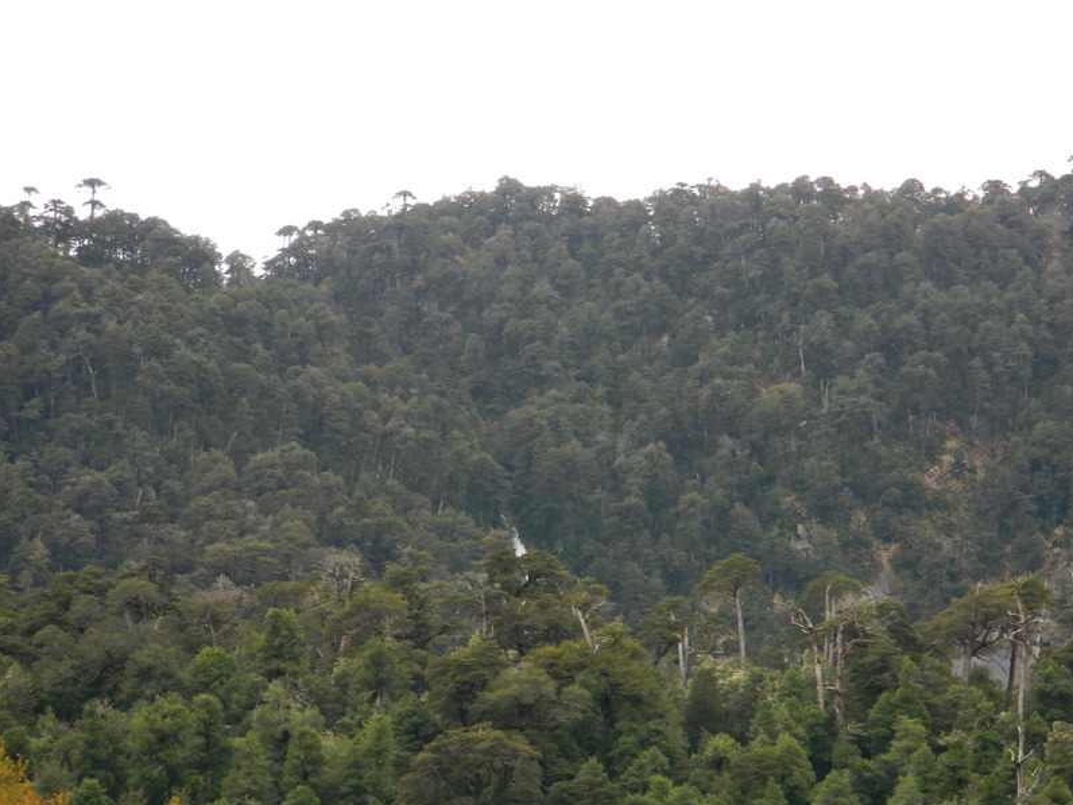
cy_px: 403
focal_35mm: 178
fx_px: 5518
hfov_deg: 11.1
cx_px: 536
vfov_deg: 8.3
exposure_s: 1/40
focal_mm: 31.8
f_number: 5.1
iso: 80
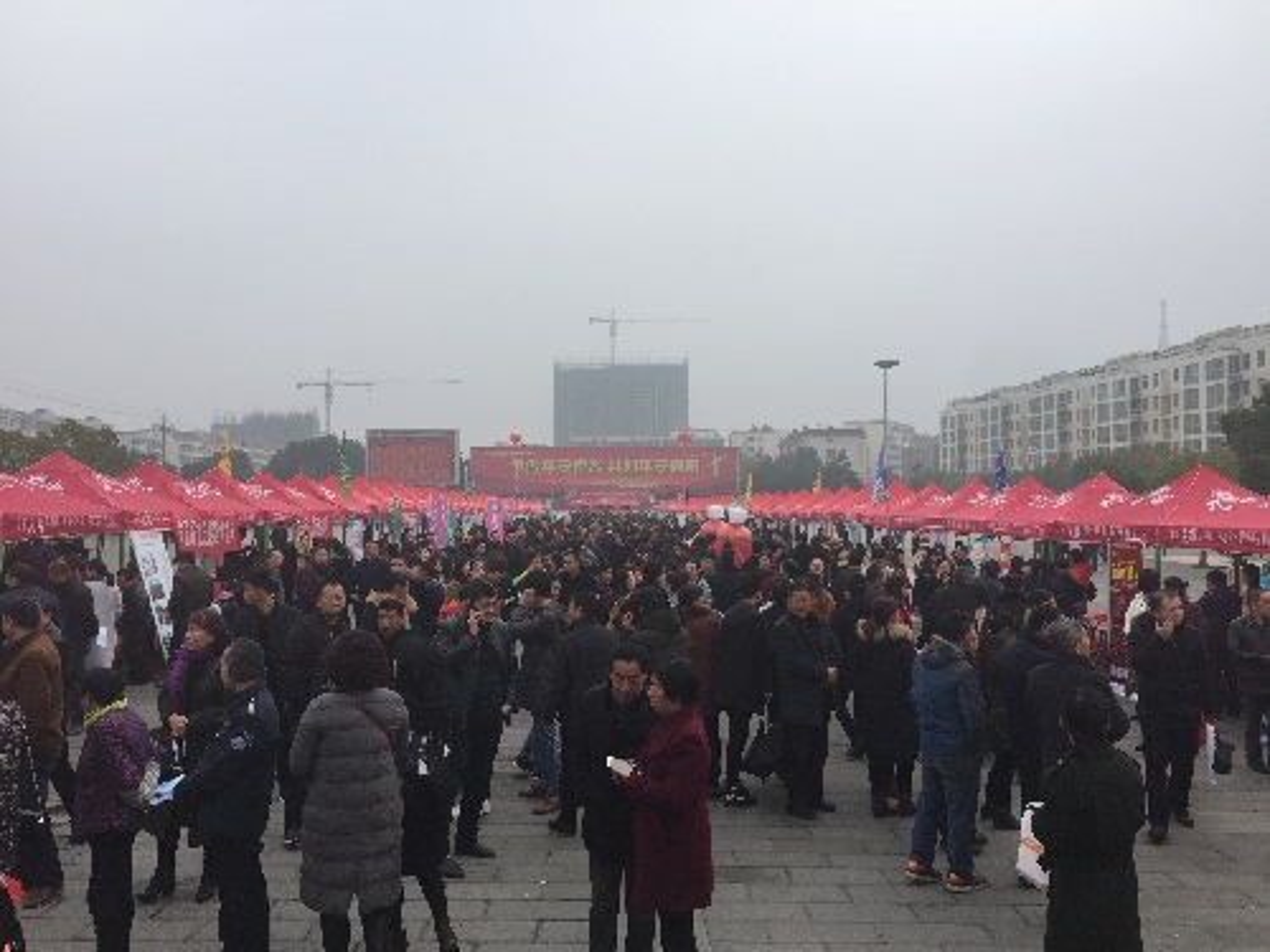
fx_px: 1064
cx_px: 635
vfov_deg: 48.2
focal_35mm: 29
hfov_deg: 61.7
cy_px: 476
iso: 32
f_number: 2.2
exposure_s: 1/920
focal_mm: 4.15
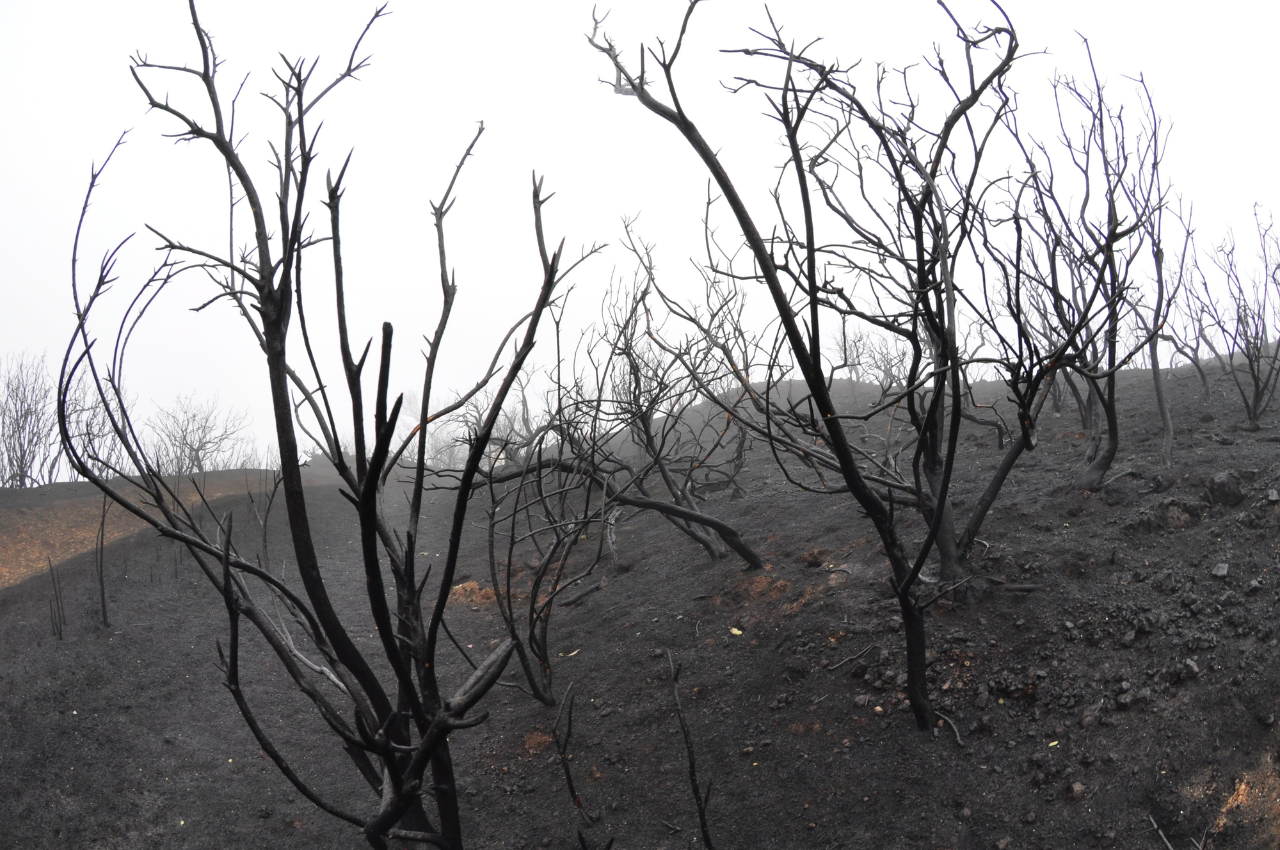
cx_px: 640
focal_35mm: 16
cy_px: 425
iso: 200
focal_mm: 10.5
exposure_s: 1/60
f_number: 9
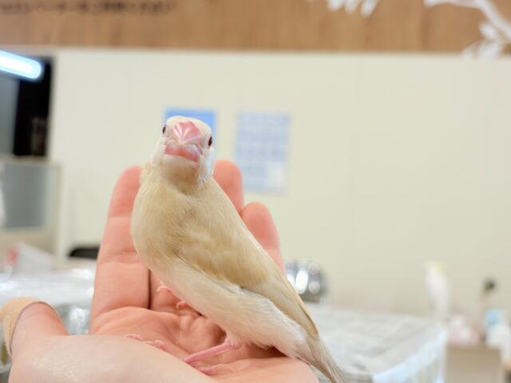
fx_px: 768
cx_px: 256
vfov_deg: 28.0
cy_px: 192
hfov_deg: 36.8
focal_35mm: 52
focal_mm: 5.96
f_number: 1.6
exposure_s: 1/50
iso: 25
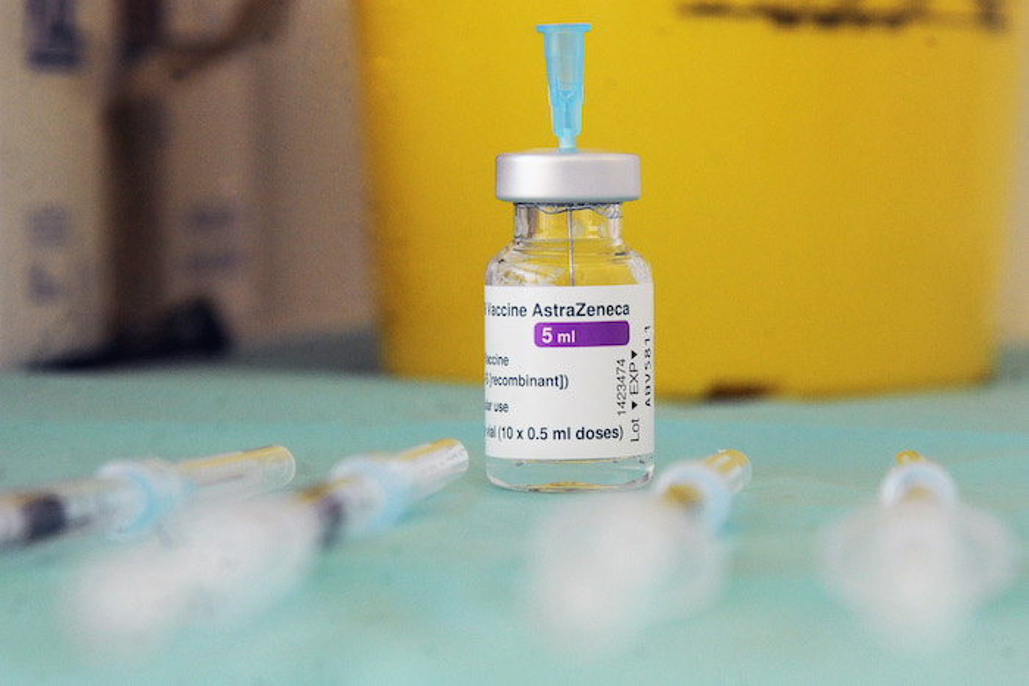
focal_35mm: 120
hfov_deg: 17.1
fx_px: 3430
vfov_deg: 11.4
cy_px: 343
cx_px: 514
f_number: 7.1
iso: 3200
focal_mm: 120
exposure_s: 1/320
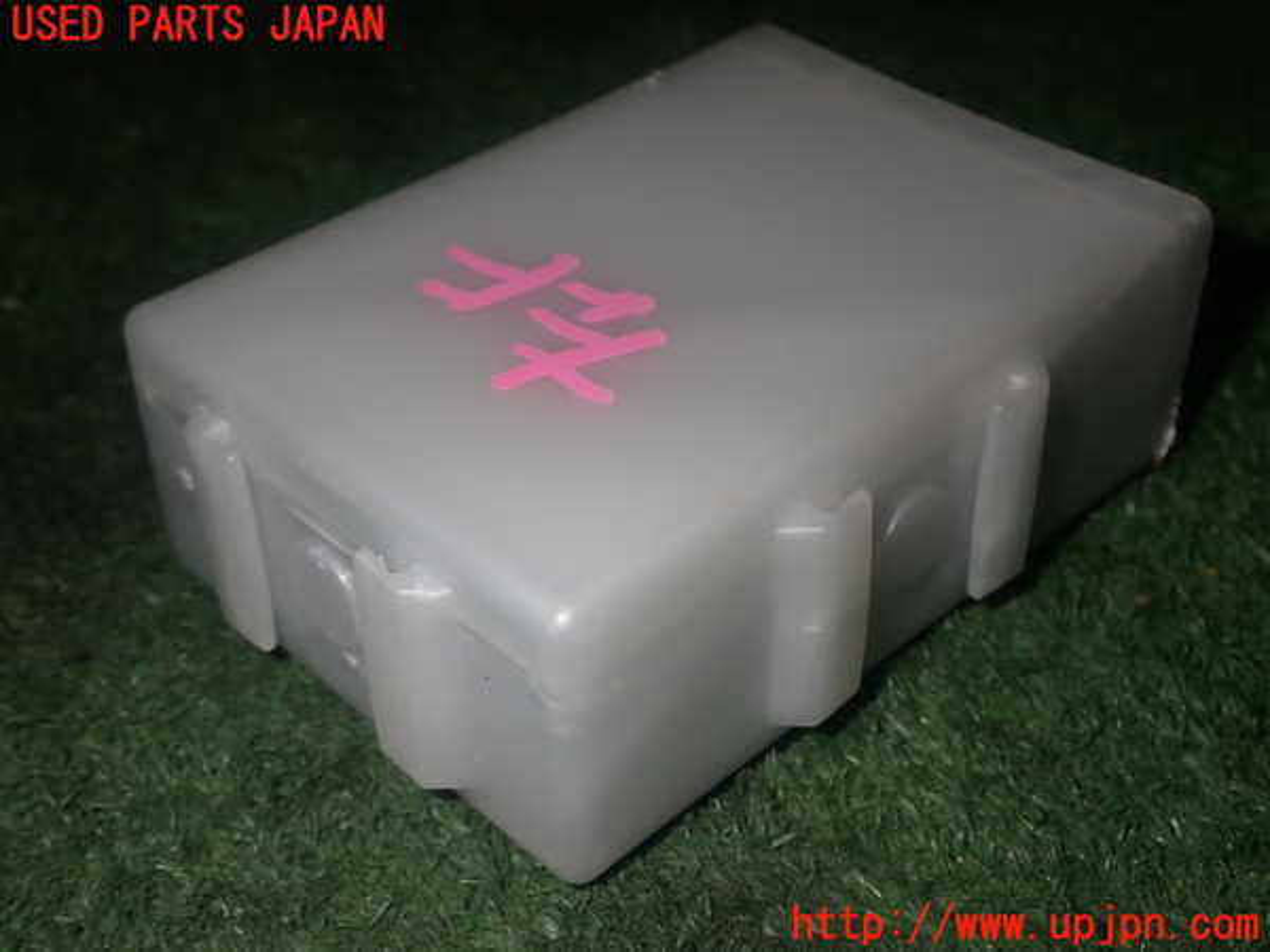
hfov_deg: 38.2
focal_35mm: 50
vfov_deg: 29.1
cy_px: 476
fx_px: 1834
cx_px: 635
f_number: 9
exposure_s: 1/50
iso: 200
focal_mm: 9.01
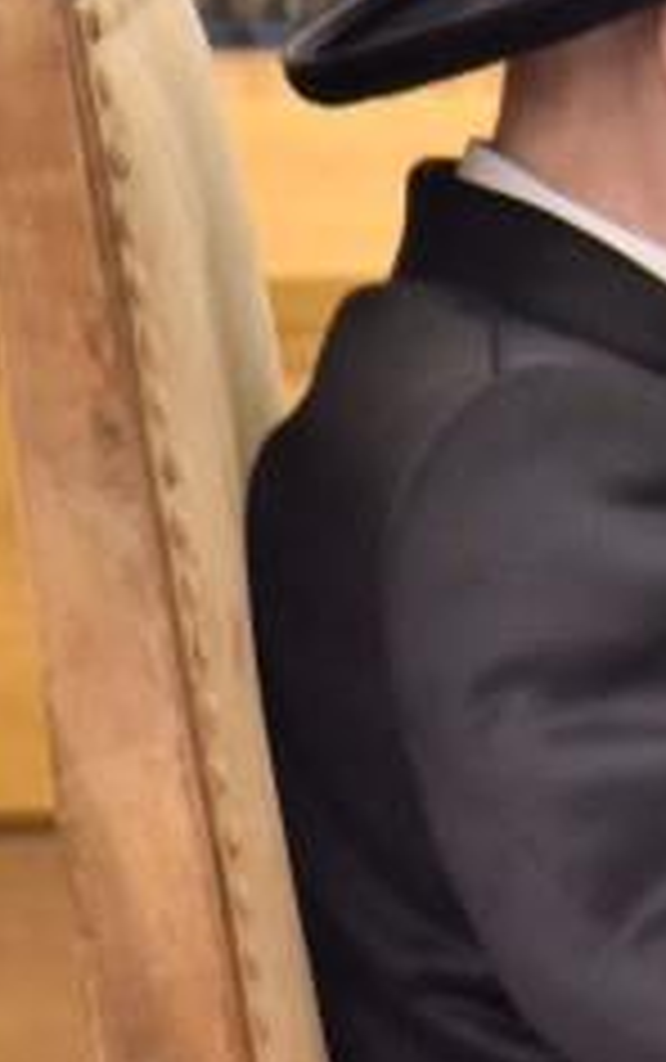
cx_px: 1174
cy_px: 1089
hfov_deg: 2.5
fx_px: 15354
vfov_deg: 4.0
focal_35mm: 530
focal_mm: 120
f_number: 4
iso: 2000
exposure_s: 1/125
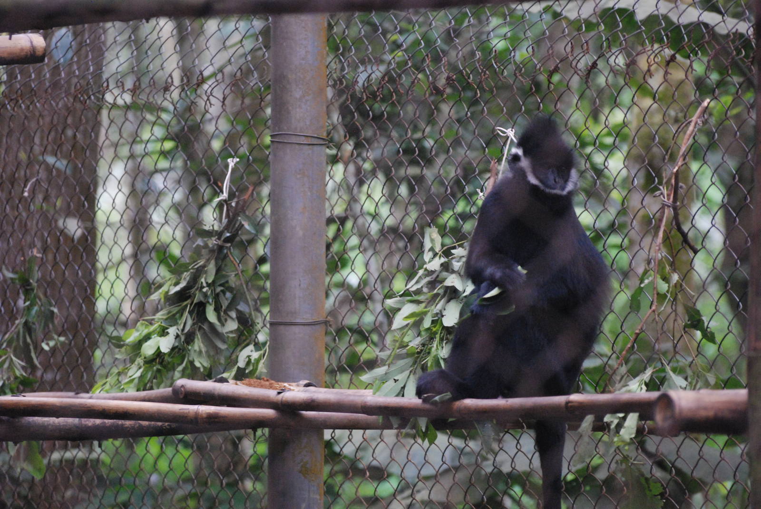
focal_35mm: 255
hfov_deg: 8.1
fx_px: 5397
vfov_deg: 5.4
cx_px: 380
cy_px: 254
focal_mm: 170
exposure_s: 1/160
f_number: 4.5
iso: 1600
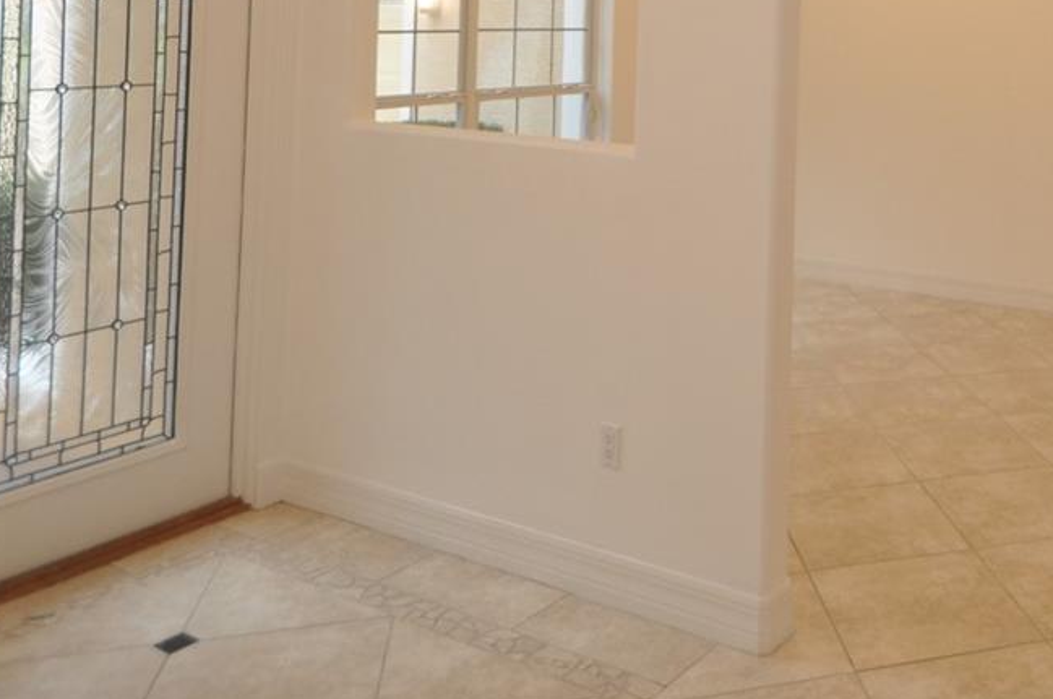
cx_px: 888
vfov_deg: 33.1
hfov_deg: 48.1
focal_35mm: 37
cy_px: 11
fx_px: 1081
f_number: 5
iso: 400
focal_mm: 10
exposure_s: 1/100
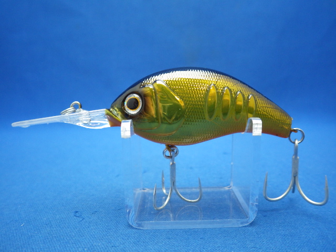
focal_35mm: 31
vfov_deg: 45.4
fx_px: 301
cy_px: 126
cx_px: 168
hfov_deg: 58.4
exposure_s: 1/45
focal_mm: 5.5
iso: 320
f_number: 2.3
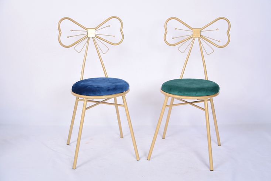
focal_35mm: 41
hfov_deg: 47.4
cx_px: 138
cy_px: 90
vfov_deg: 32.6
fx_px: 309
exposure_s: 1/10
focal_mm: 40
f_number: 4.2
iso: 125
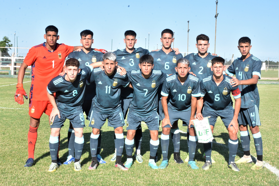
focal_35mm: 60
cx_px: 140
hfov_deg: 33.4
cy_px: 93
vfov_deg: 22.6
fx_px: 465
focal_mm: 40
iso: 1000
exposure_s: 1/200
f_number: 22
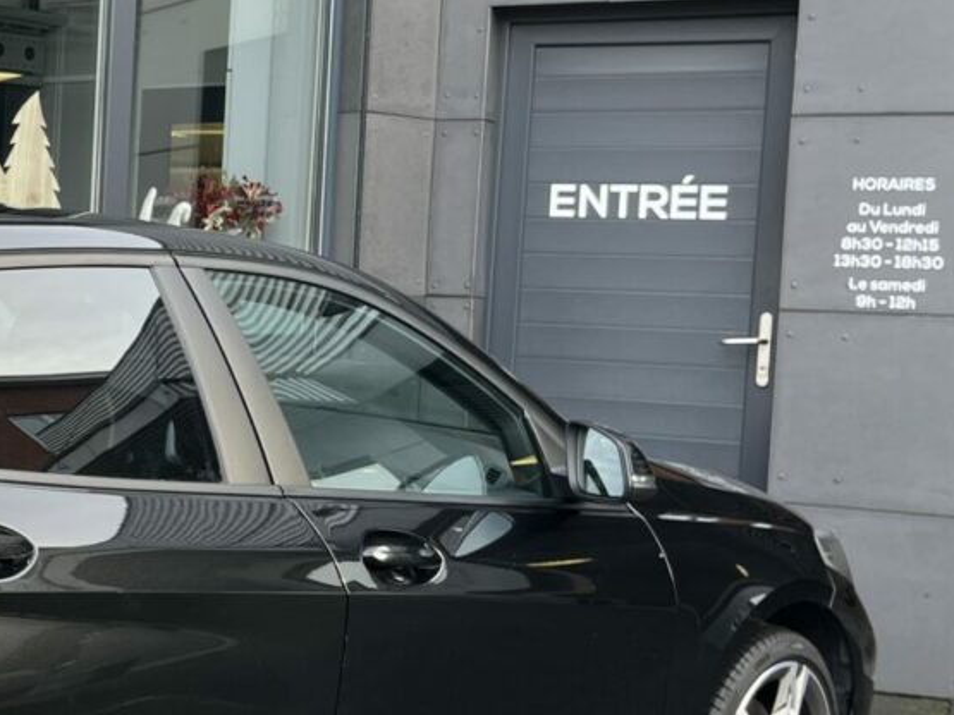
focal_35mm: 72
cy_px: 371
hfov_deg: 24.4
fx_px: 1984
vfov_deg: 20.4
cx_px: -199
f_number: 1.6
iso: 32
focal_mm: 5.1
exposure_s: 1/126
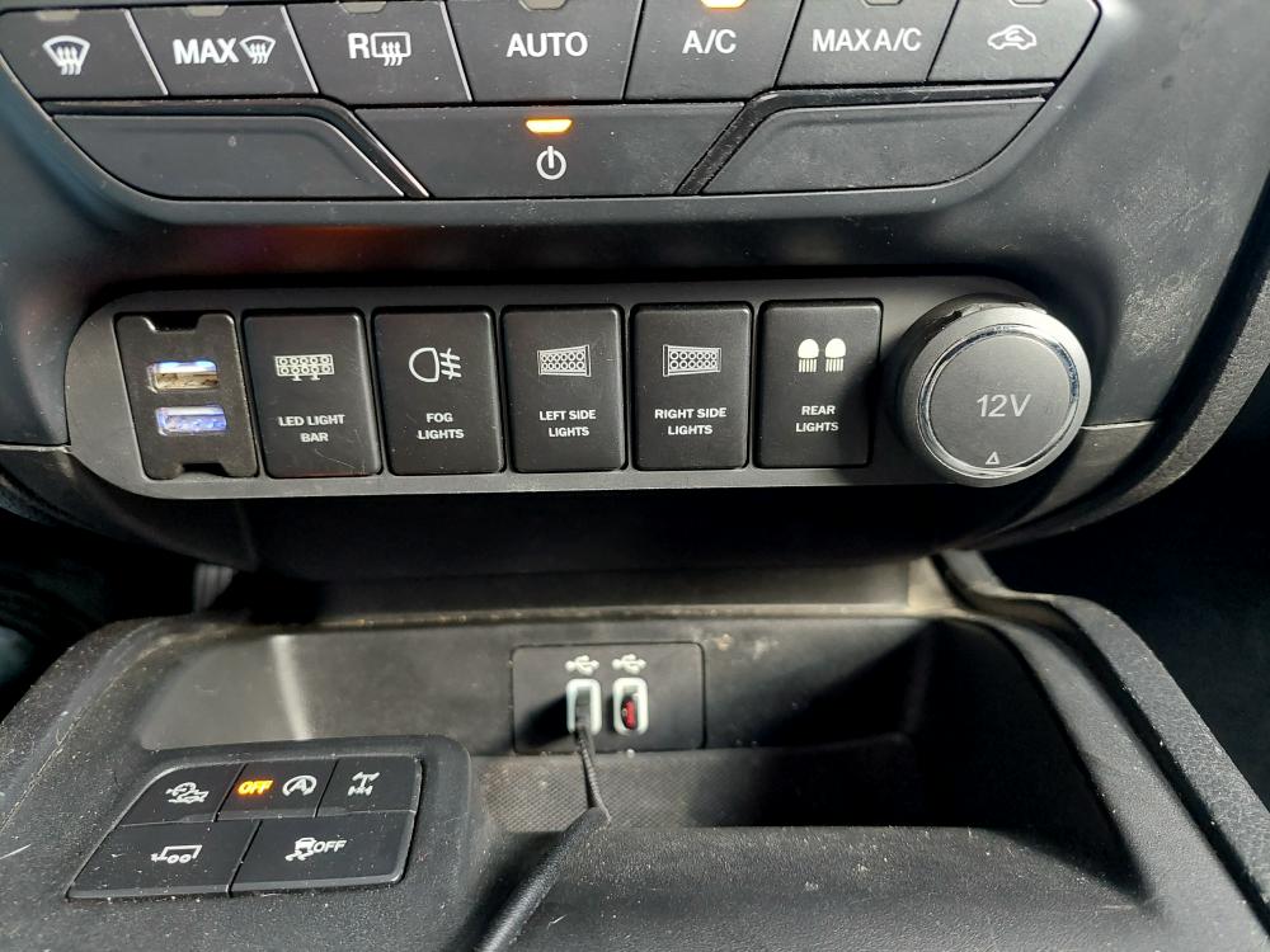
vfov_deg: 56.8
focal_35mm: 24
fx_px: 881
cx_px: 635
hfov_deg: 71.6
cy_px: 476
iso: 500
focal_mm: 5.23
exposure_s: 1/30
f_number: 1.8
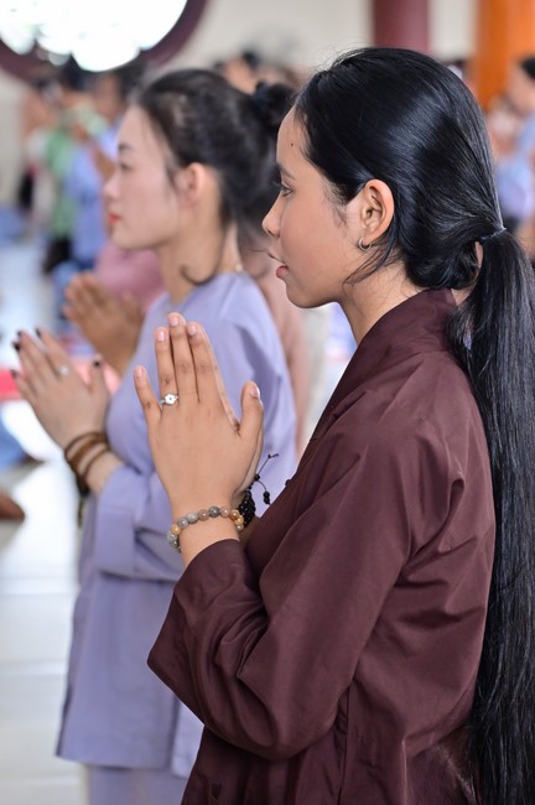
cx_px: 268
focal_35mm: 120
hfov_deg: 11.4
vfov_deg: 17.1
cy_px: 402
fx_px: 2681
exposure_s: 1/100
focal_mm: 120
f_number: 5
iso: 2500
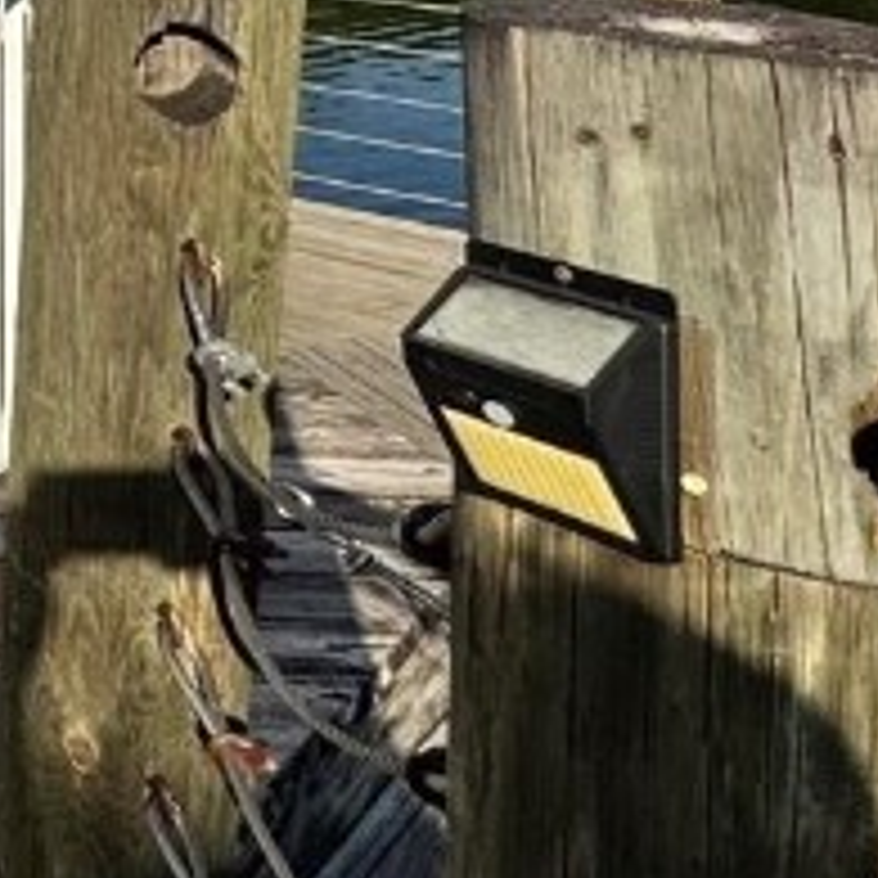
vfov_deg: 22.6
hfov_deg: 16.2
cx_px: -1090
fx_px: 1865
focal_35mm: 65
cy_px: -369
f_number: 2.2
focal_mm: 2.22
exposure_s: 1/2584
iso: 50
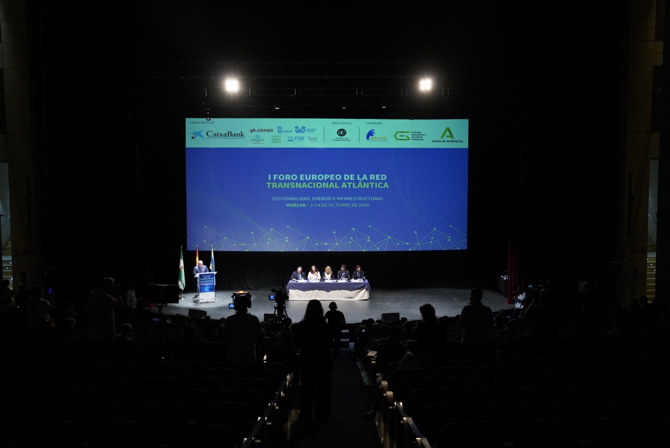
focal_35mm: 34
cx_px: 335
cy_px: 224
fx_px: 633
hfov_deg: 55.8
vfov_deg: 38.9
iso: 3200
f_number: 2.8
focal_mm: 34
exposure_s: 1/100
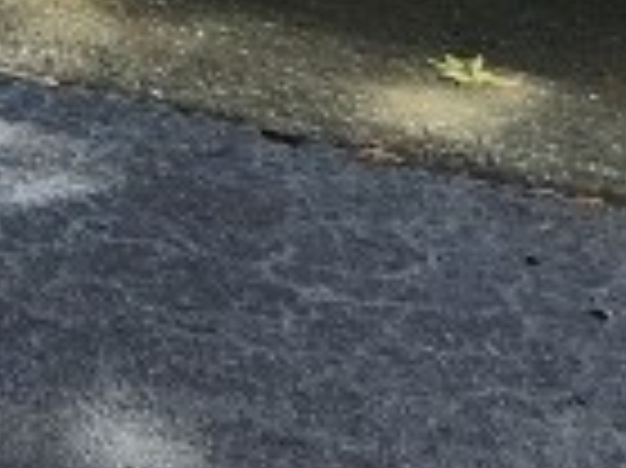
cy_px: -909
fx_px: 3072
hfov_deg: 9.2
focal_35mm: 170
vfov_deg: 7.7
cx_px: -1297
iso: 20
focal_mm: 5.4
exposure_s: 1/932
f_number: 1.8
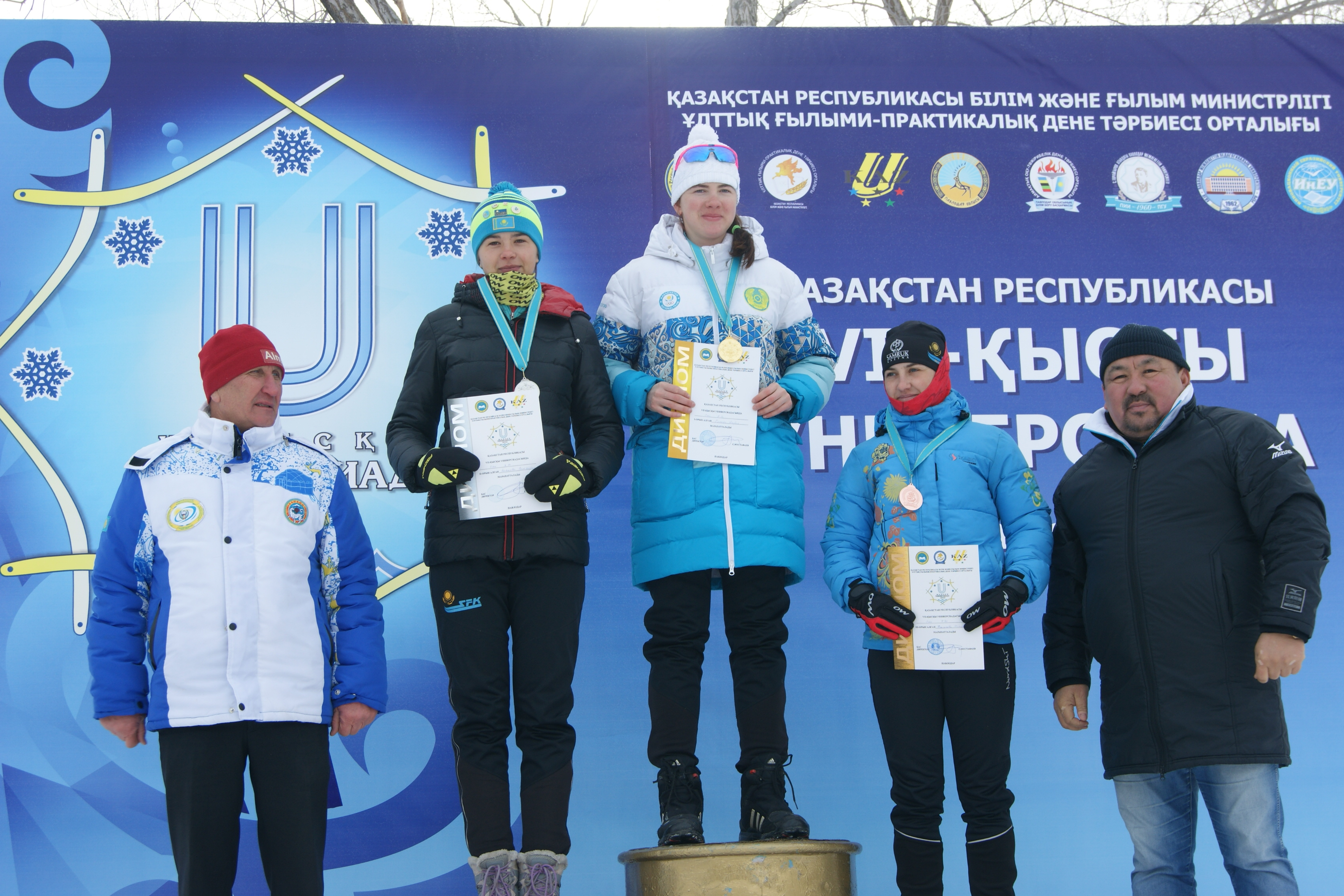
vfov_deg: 25.8
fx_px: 1960
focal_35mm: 52
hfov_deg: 37.9
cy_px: 448
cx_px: 672
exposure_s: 1/125
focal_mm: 35
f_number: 8
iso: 100
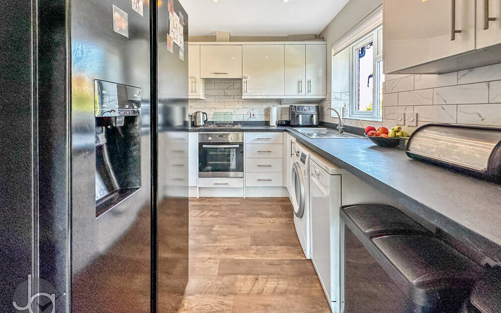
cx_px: 250
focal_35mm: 15
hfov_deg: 101.5
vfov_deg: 74.8
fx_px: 205
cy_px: 152
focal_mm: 2.22
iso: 250
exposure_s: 1/100
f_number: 2.2
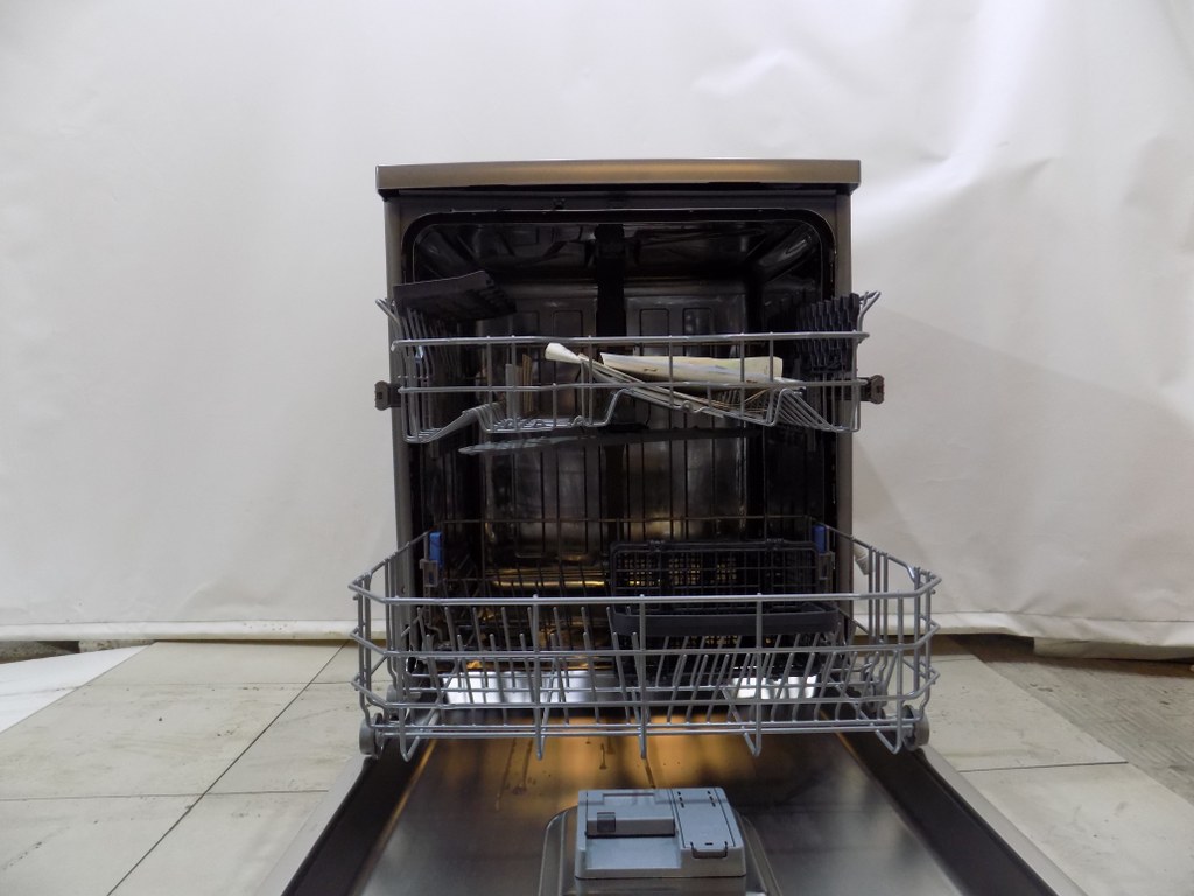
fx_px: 793
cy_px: 448
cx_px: 597
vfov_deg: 58.9
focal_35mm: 23
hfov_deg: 73.9
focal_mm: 4
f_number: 3.1
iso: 220
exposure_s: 1/30
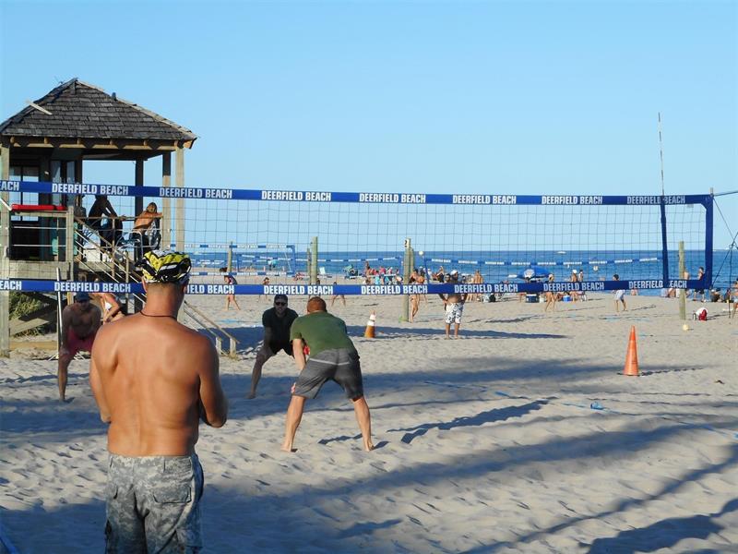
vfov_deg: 19.1
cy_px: 277
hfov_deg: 25.3
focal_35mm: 77
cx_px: 369
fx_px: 1642
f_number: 5.5
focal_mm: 13.8
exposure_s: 1/320
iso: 80
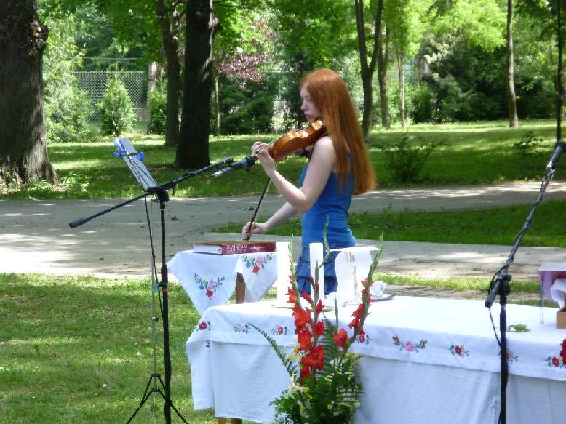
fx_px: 2354
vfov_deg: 10.3
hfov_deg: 13.7
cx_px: 279
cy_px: 216
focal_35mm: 144
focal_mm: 25
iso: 400
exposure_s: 1/100
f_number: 6.9
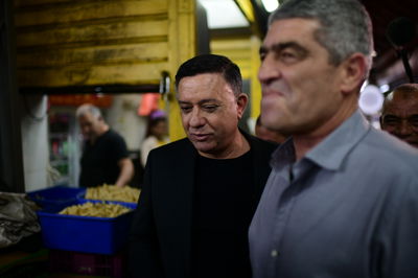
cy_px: 139
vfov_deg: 37.8
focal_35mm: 35
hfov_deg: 54.5
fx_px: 406
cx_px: 209
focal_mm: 35
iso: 200
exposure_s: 1/250
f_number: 1.8
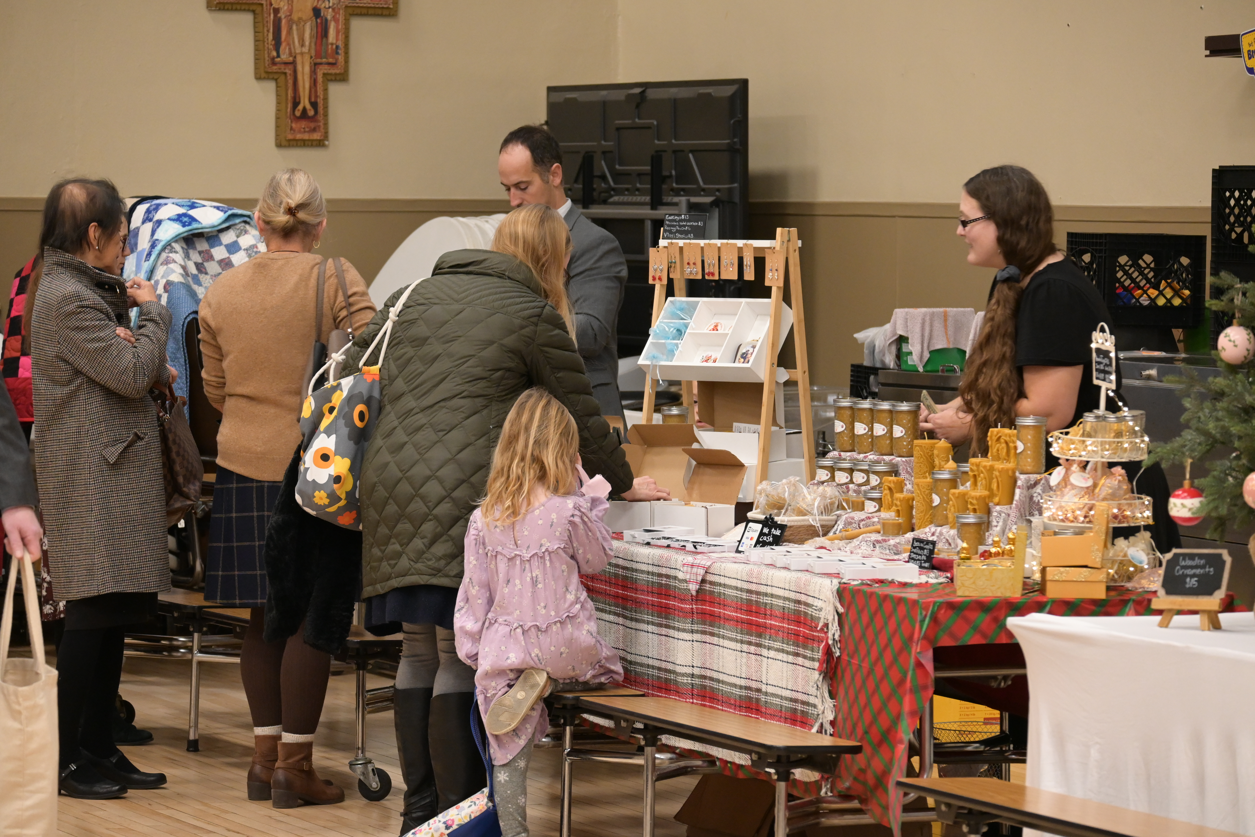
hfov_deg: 14.3
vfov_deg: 9.5
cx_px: 628
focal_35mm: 144
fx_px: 5020
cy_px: 418
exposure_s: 1/60
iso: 2200
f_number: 5
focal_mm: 96
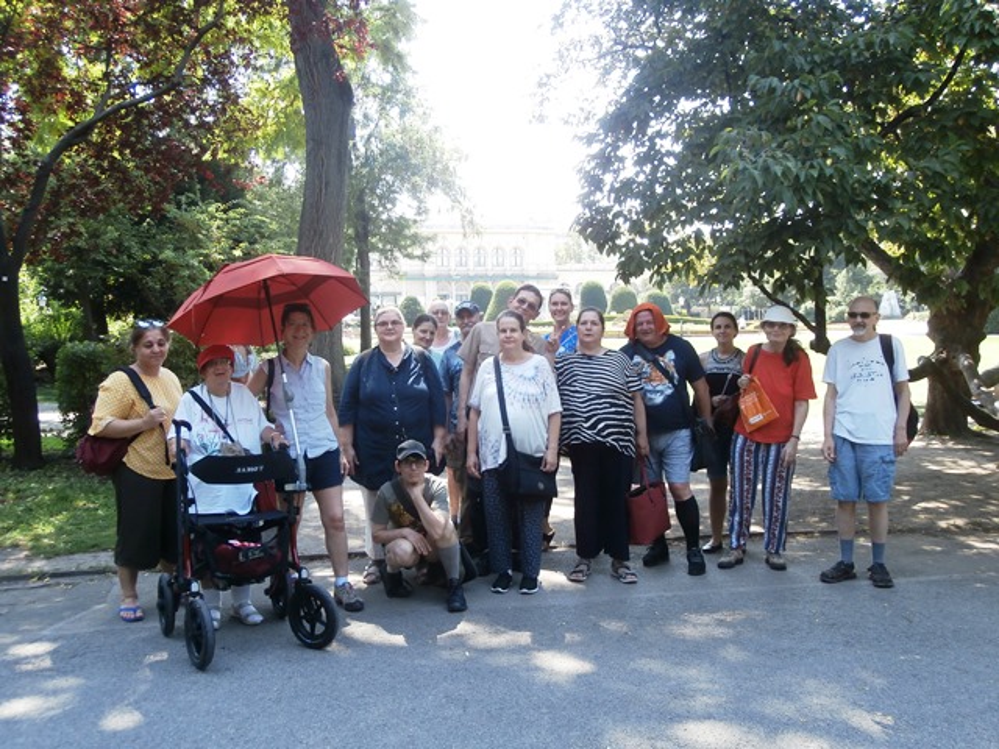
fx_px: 866
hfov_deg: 60.0
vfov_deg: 46.8
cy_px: 374
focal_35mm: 30
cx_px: 500
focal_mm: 5.36
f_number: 3.5
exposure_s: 1/100
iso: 100
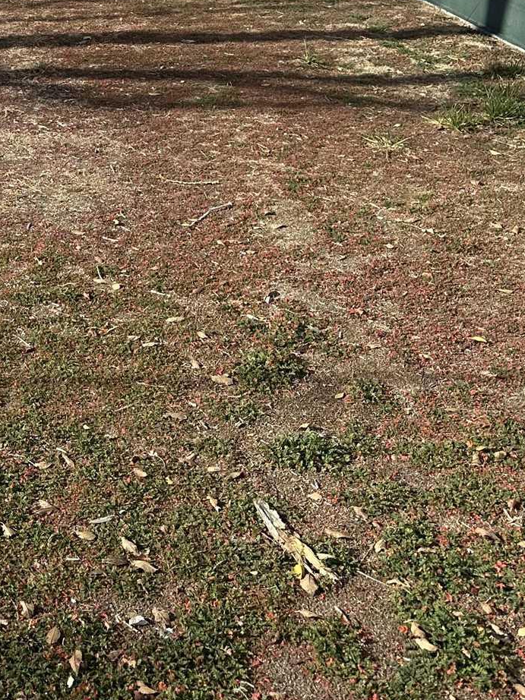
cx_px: -88
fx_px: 1214
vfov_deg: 30.1
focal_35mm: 60
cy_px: 14
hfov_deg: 22.6
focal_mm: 6.86
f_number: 1.78
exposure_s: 1/3861
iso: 80
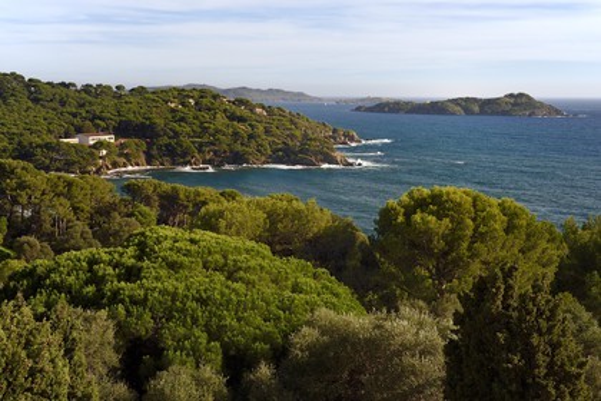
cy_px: 200
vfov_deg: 27.0
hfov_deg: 39.6
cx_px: 300
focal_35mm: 50
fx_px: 835
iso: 200
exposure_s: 1/250
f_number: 10
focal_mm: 50
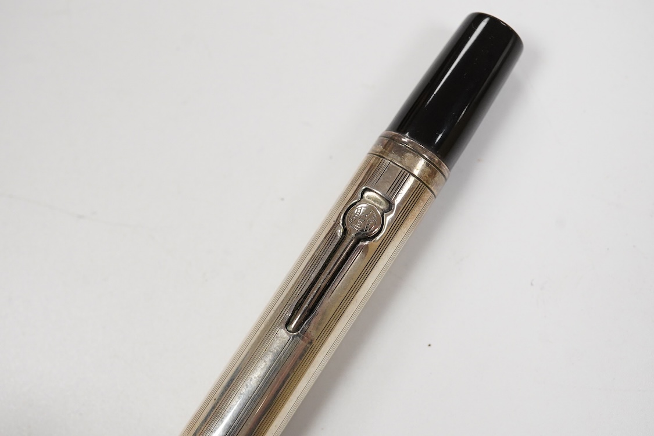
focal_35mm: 45
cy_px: 218
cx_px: 327
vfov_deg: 29.9
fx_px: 817
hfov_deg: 43.6
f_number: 11
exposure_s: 1/200
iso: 2500
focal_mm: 30
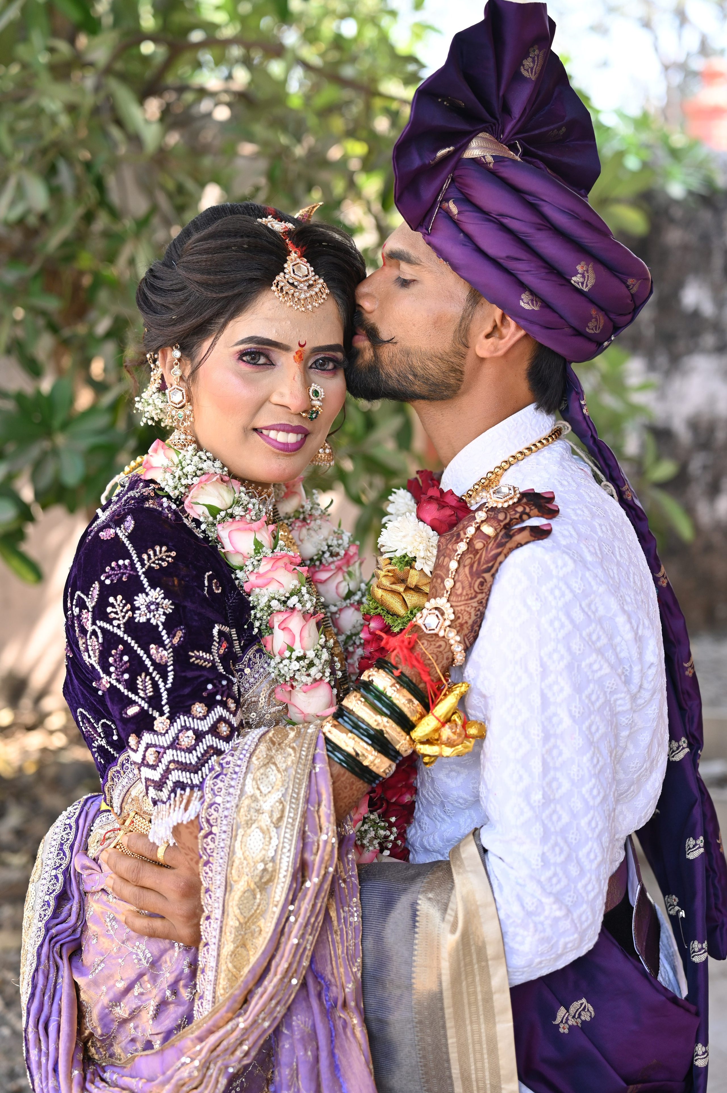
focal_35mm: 47
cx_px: 364
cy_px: 546
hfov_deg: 28.6
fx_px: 1426
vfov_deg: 41.9
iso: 200
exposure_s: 1/250
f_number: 2.8
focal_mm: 47
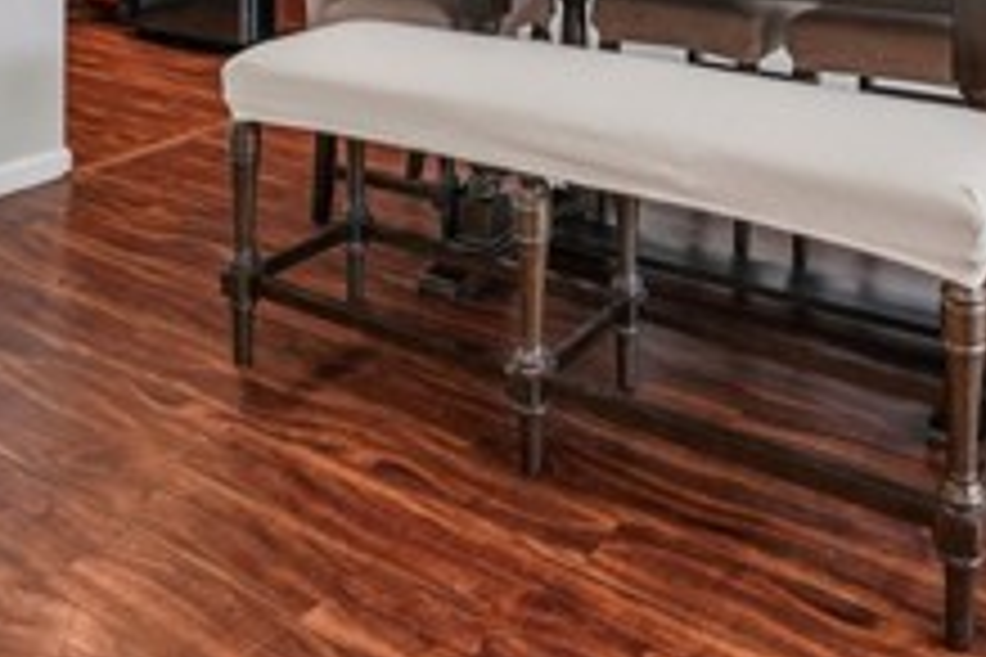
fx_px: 1041
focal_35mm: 38
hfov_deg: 49.7
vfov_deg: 28.9
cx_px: 671
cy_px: -184
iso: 400
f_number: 8
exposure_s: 1/15
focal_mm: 13
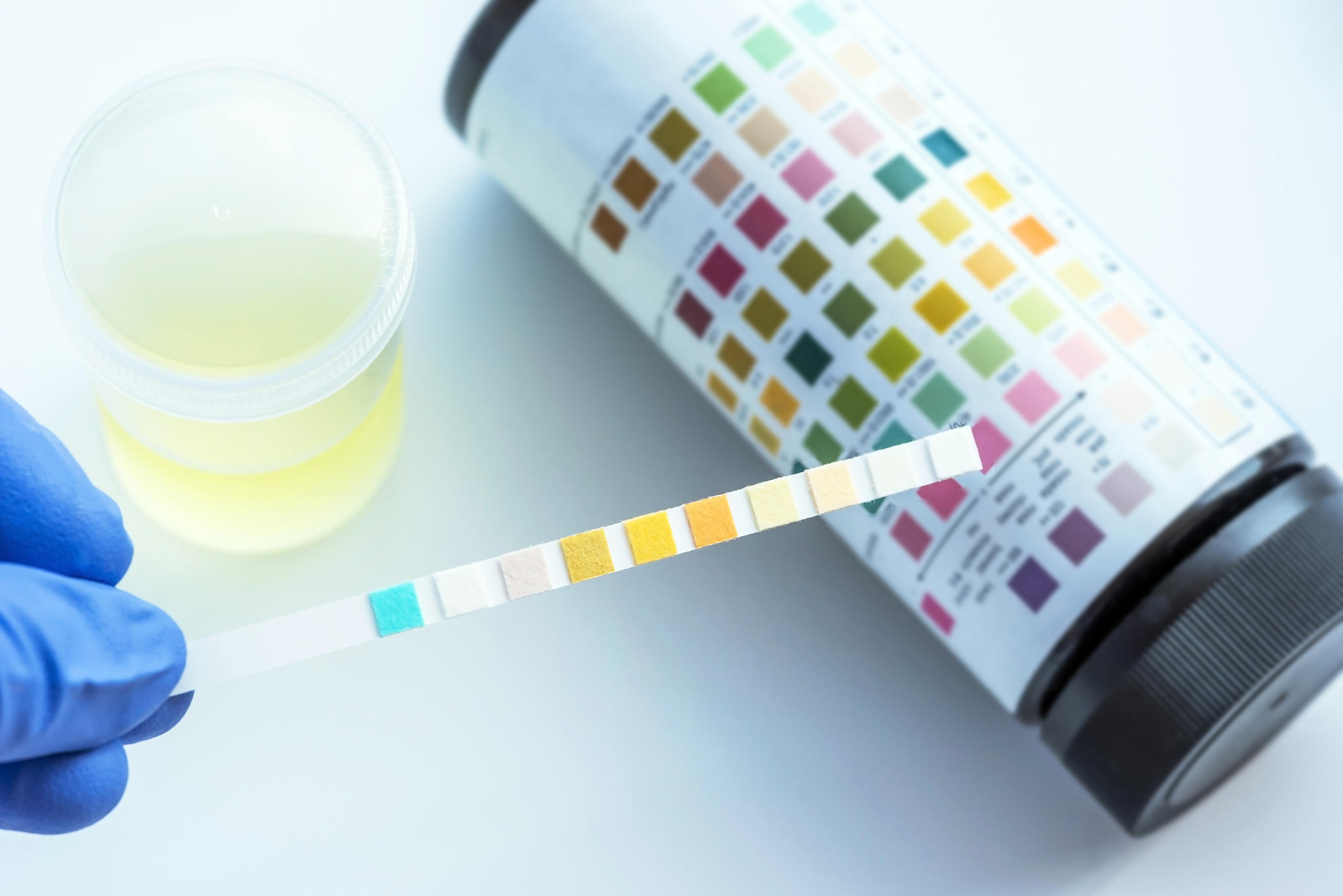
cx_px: 672
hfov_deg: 19.4
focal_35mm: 105
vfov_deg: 13.1
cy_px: 448
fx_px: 3918
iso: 200
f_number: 13
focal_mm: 105
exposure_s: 1/160
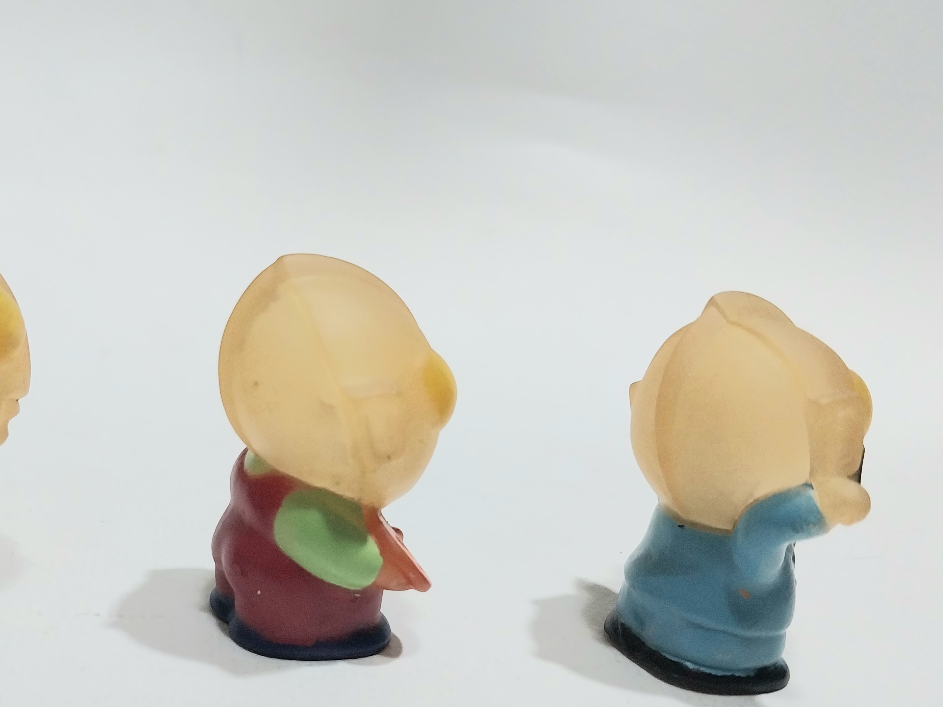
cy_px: 473
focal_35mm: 38
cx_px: 331
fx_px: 1035
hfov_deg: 48.3
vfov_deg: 37.3
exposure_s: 1/50
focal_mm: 4
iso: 320
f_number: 1.8
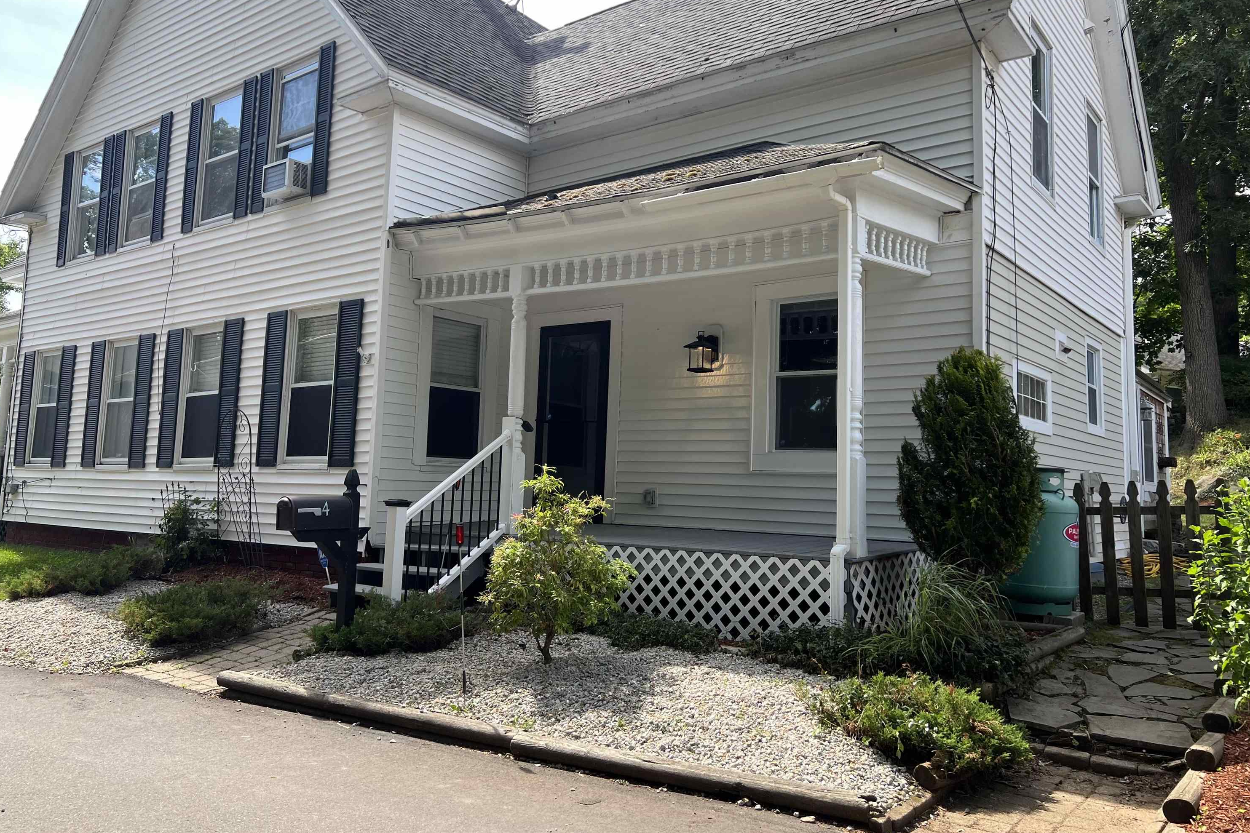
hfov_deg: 65.5
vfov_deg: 46.3
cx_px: 634
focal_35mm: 28
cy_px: 379
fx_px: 972
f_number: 1.5
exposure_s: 1/753
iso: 50
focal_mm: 5.7
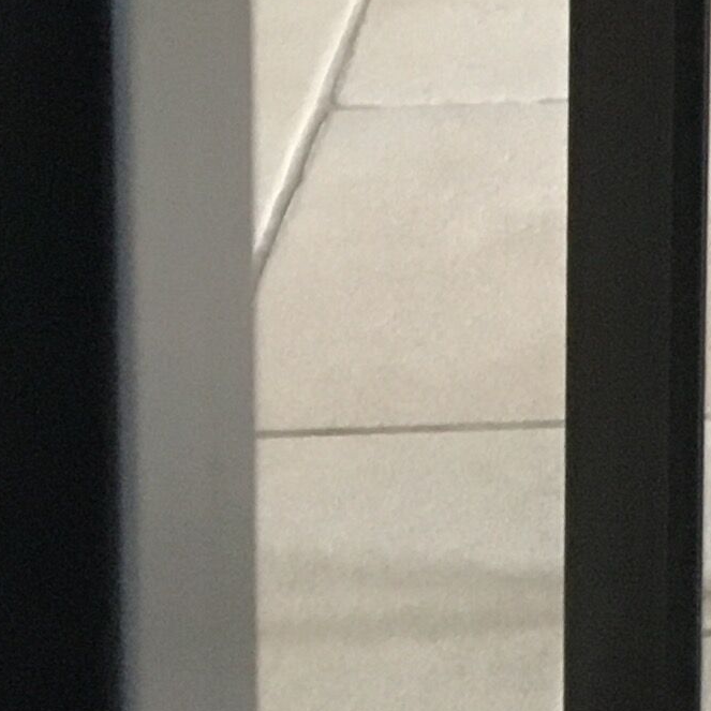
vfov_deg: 10.3
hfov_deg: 10.3
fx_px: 3625
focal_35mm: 156
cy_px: -735
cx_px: 1413
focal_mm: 4.15
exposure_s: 1/20
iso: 200
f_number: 2.2
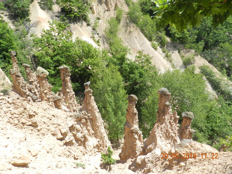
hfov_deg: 73.9
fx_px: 154
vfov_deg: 58.9
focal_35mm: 23
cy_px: 87
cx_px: 116
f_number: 3.4
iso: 160
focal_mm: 4
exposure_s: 1/1000
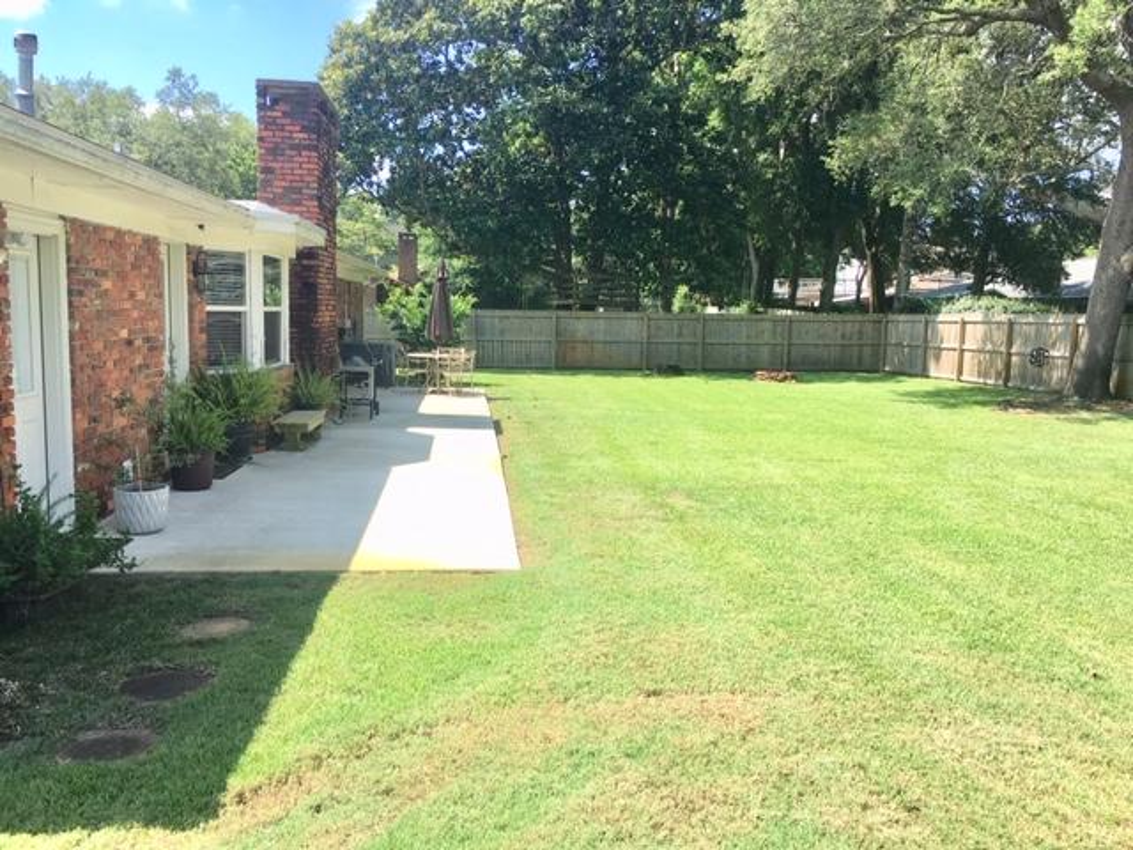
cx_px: 566
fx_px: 949
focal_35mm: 29
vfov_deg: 48.2
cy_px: 425
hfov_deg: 61.7
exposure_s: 1/625
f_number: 2.2
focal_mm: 4.15
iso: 25
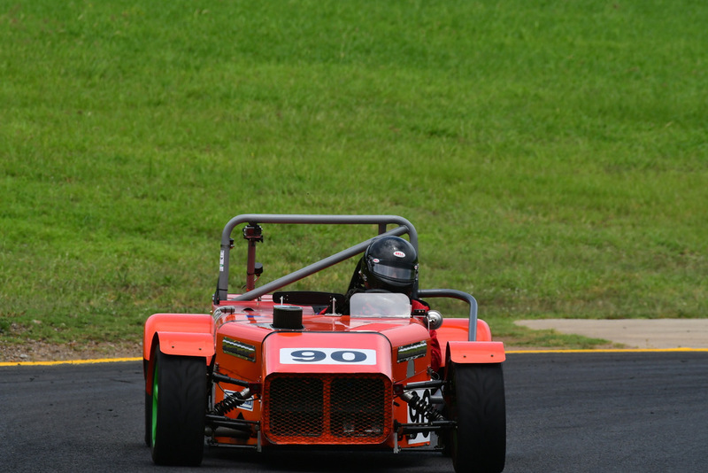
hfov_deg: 3.4
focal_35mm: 615
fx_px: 12099
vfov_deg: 2.2
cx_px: 354
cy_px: 236
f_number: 11
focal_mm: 410
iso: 400
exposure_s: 1/640
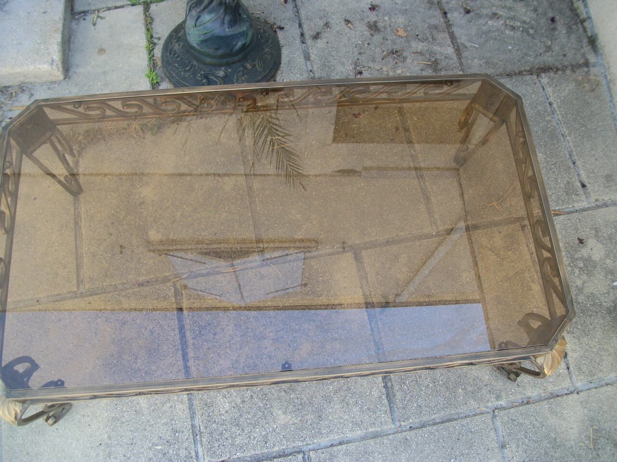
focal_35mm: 32
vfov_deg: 44.2
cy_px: 231
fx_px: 570
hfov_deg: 56.8
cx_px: 308
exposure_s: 1/160
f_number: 2.9
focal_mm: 5.7
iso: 80
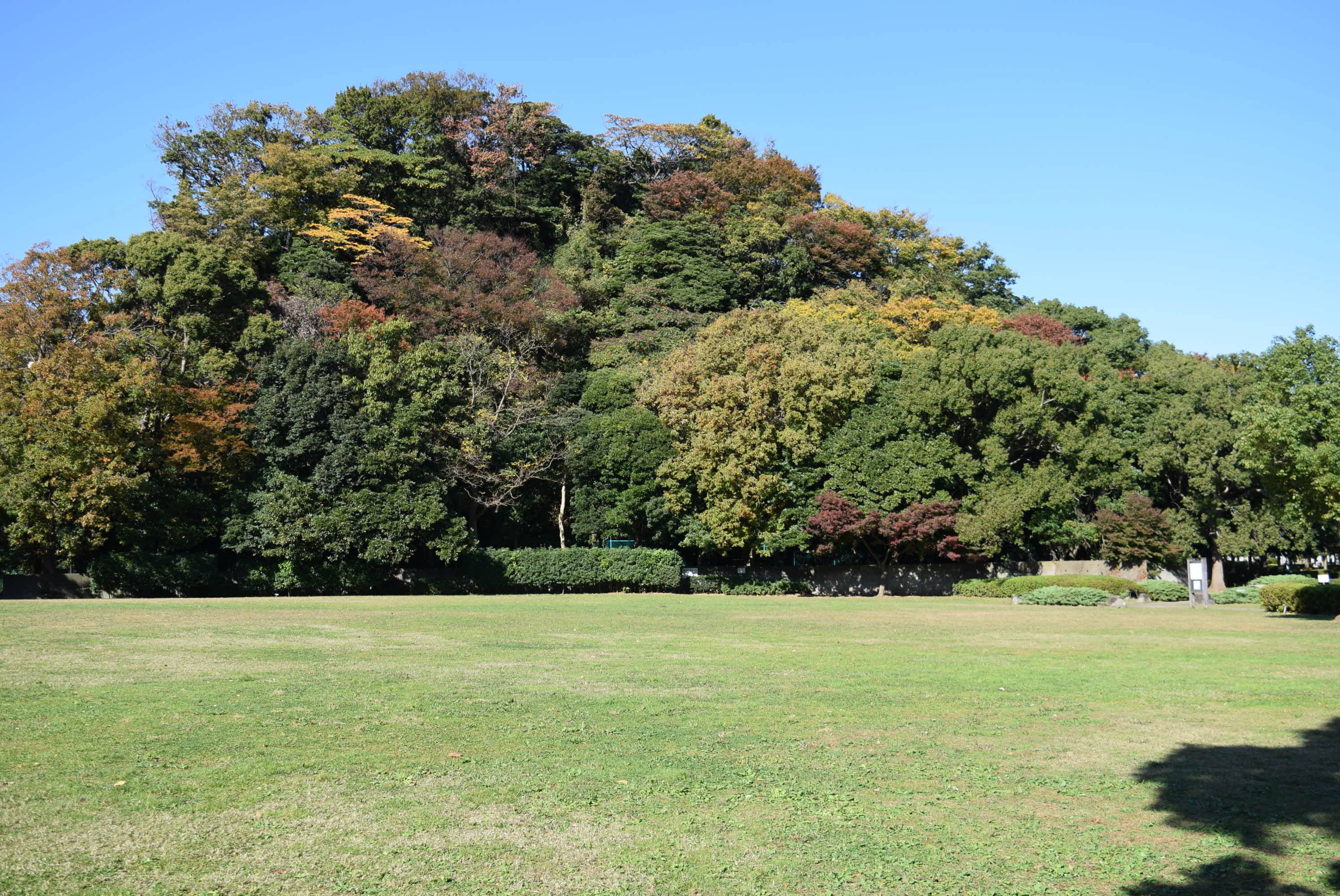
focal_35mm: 36
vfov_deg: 36.9
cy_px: 448
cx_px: 670
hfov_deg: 53.1
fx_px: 1341
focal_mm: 24
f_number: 5.6
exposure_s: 1/1250
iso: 400
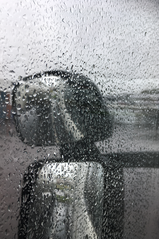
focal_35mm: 31
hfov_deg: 42.3
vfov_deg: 60.3
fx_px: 205
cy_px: 121
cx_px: 77
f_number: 2.2
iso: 25
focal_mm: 4.15
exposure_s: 1/115
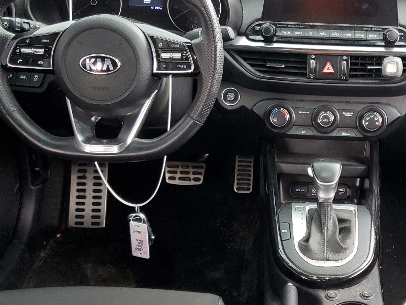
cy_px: 177
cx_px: 303
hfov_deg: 36.0
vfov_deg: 28.0
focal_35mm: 52
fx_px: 610
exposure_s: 1/60.2
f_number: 1.5
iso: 180
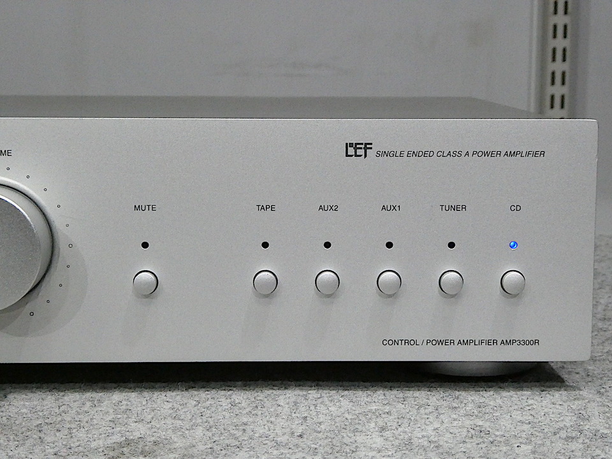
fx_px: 1149
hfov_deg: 29.8
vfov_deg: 22.6
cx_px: 306
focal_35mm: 65
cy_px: 230
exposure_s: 1/80
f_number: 5.6
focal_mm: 11.7
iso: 1000
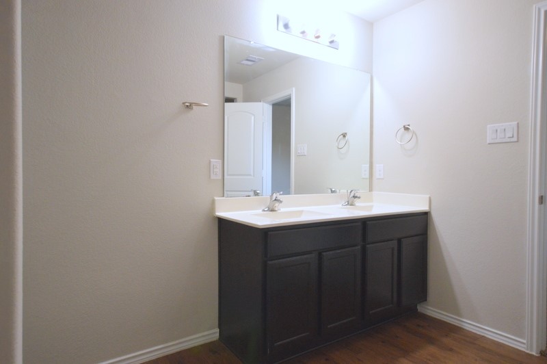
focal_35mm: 21
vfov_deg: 59.4
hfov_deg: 81.3
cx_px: 274
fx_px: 319
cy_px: 182
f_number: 4.8
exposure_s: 1/60
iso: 1100
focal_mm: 14
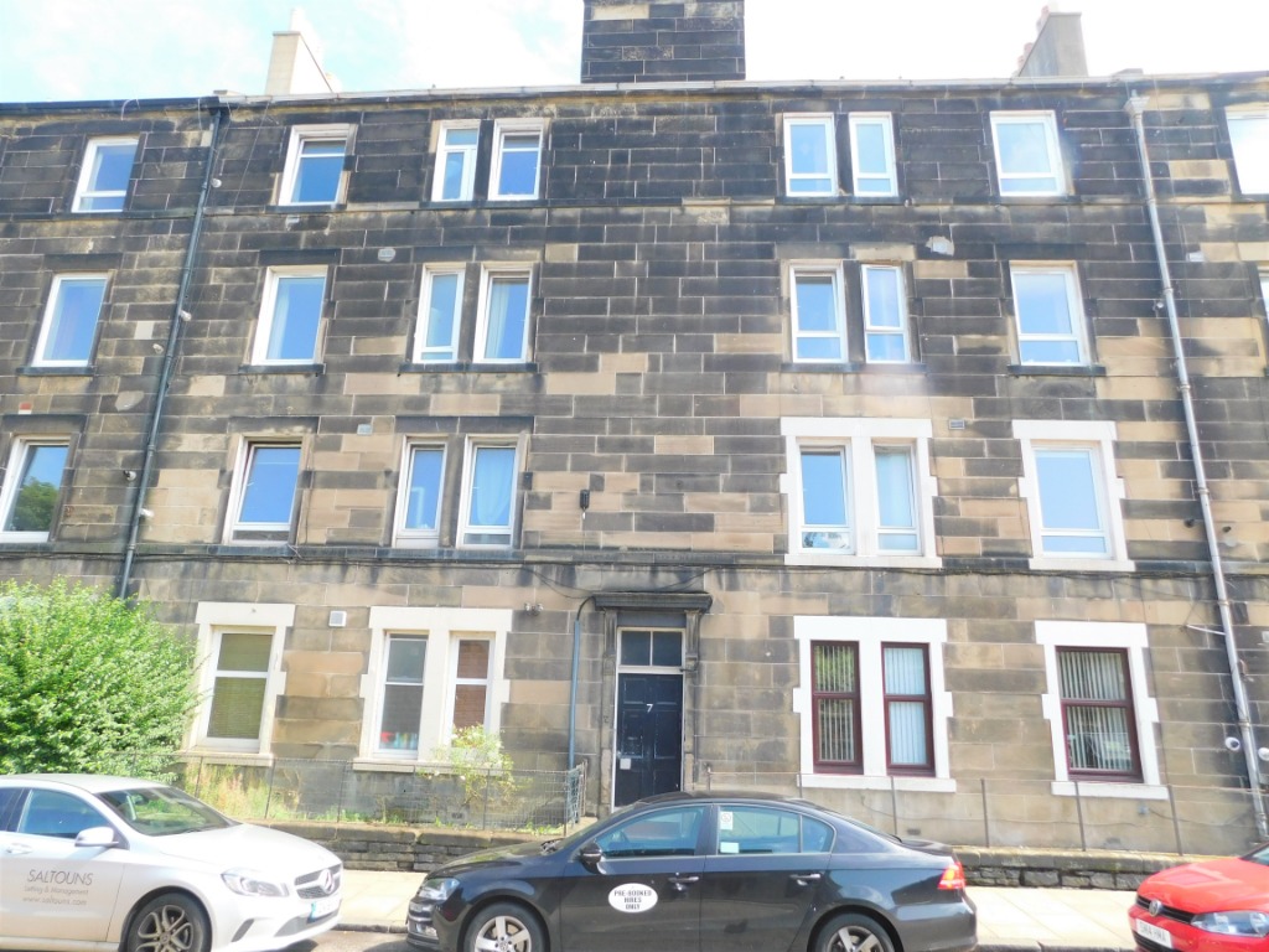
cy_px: 476
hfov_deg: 73.9
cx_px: 634
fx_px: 843
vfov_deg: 58.9
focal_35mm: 23
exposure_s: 1/320
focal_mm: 4
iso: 125
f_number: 3
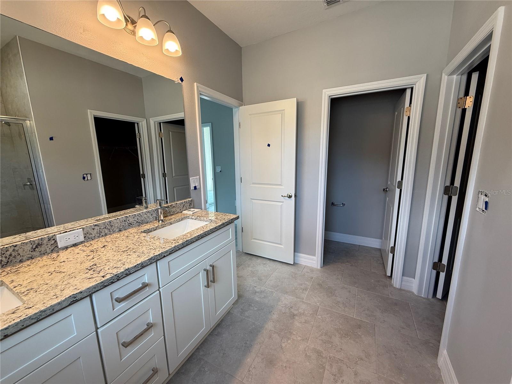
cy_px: 192
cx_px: 256
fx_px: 207
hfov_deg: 102.1
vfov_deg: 85.7
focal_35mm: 14
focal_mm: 2.22
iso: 100
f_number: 2.2
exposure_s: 1/120
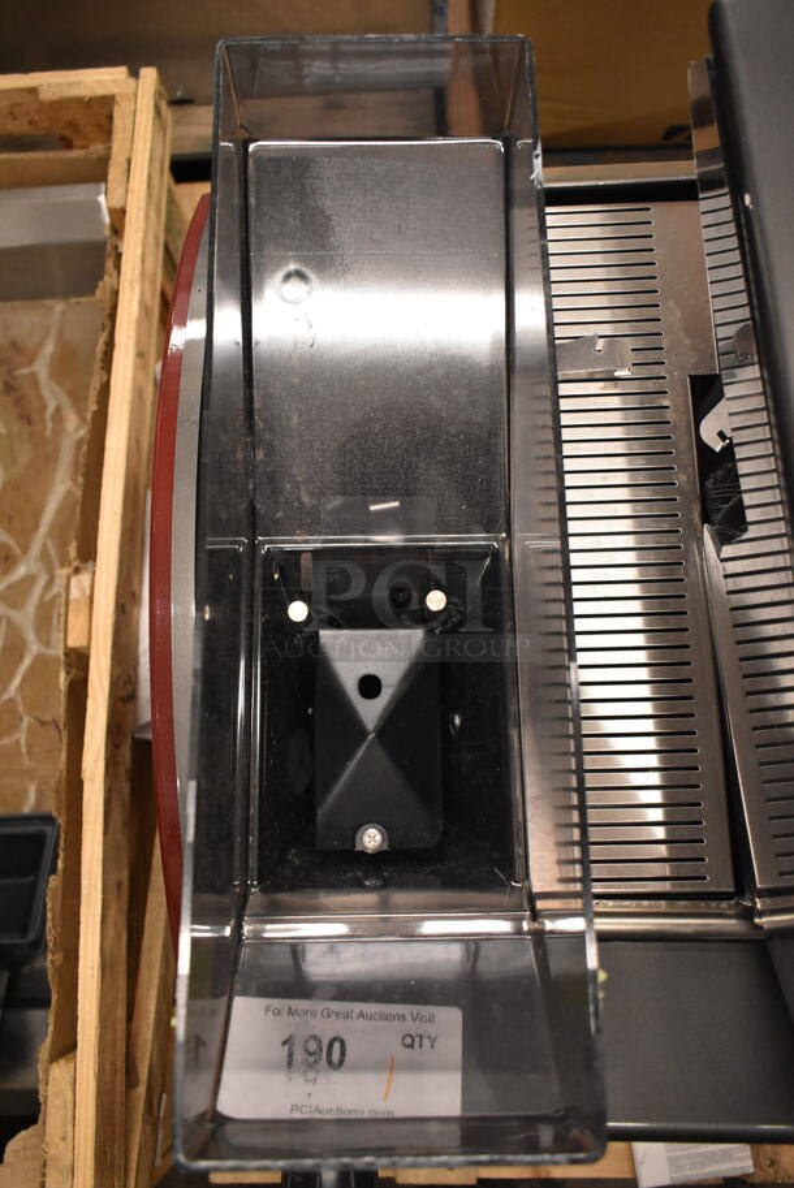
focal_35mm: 30
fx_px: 991
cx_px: 397
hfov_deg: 43.7
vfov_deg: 61.9
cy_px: 594
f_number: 3.8
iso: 2800
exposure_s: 1/125
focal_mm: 20
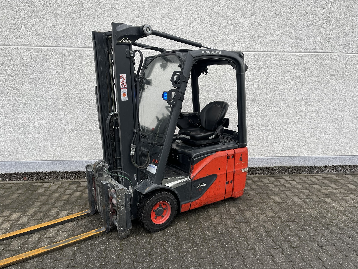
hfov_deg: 67.3
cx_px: 179
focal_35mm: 26
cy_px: 134
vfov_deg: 53.1
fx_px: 269
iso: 40
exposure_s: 1/268
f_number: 1.6
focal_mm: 5.1
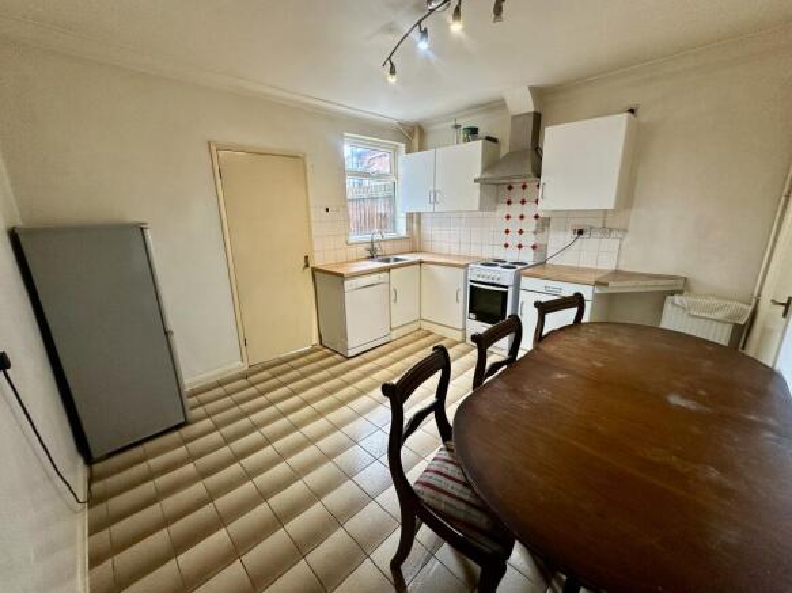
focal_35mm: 14
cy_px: 296
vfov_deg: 85.7
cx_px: 396
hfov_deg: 102.1
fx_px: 320
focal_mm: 2.22
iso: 200
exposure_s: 1/100
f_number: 2.2
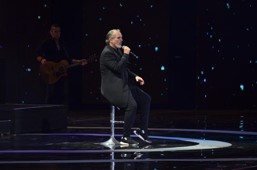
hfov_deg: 6.9
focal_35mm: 300
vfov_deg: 4.6
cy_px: 85
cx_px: 128
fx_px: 2137
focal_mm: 200
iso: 1000
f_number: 5.6
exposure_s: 1/125
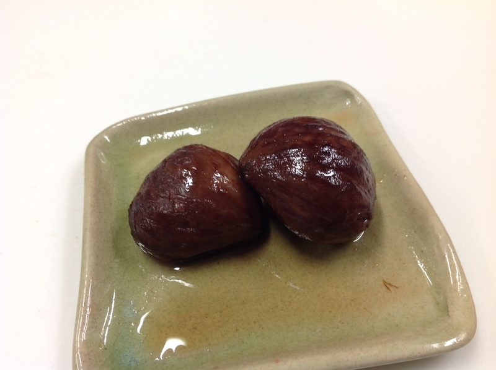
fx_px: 501
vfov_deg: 40.6
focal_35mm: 35
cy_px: 185
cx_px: 248
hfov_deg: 52.7
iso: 80
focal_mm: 4.28
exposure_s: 1/15
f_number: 2.4
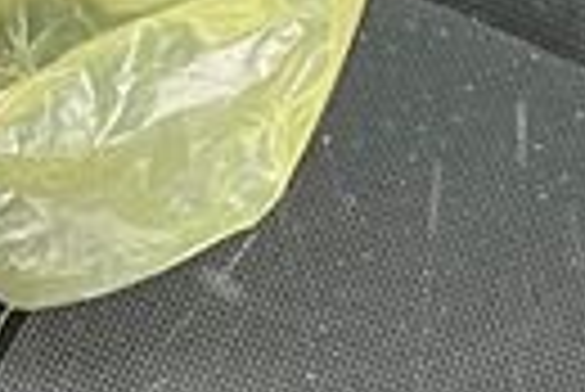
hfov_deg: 9.6
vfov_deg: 6.3
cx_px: 225
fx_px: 3465
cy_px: -378
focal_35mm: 213
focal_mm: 5.1
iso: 125
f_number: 1.6
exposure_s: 1/69
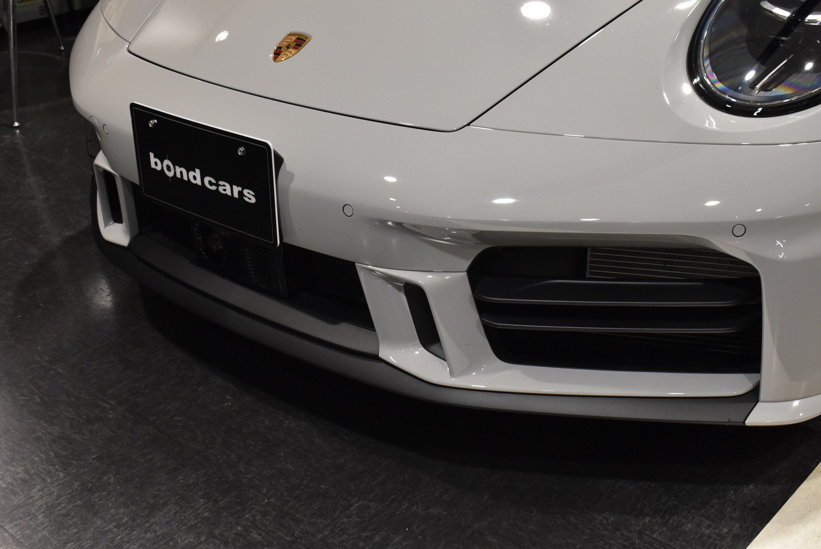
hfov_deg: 42.3
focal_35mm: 46
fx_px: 1061
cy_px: 274
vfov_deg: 29.0
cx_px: 410
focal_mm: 31
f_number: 8
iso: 1600
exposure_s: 1/50
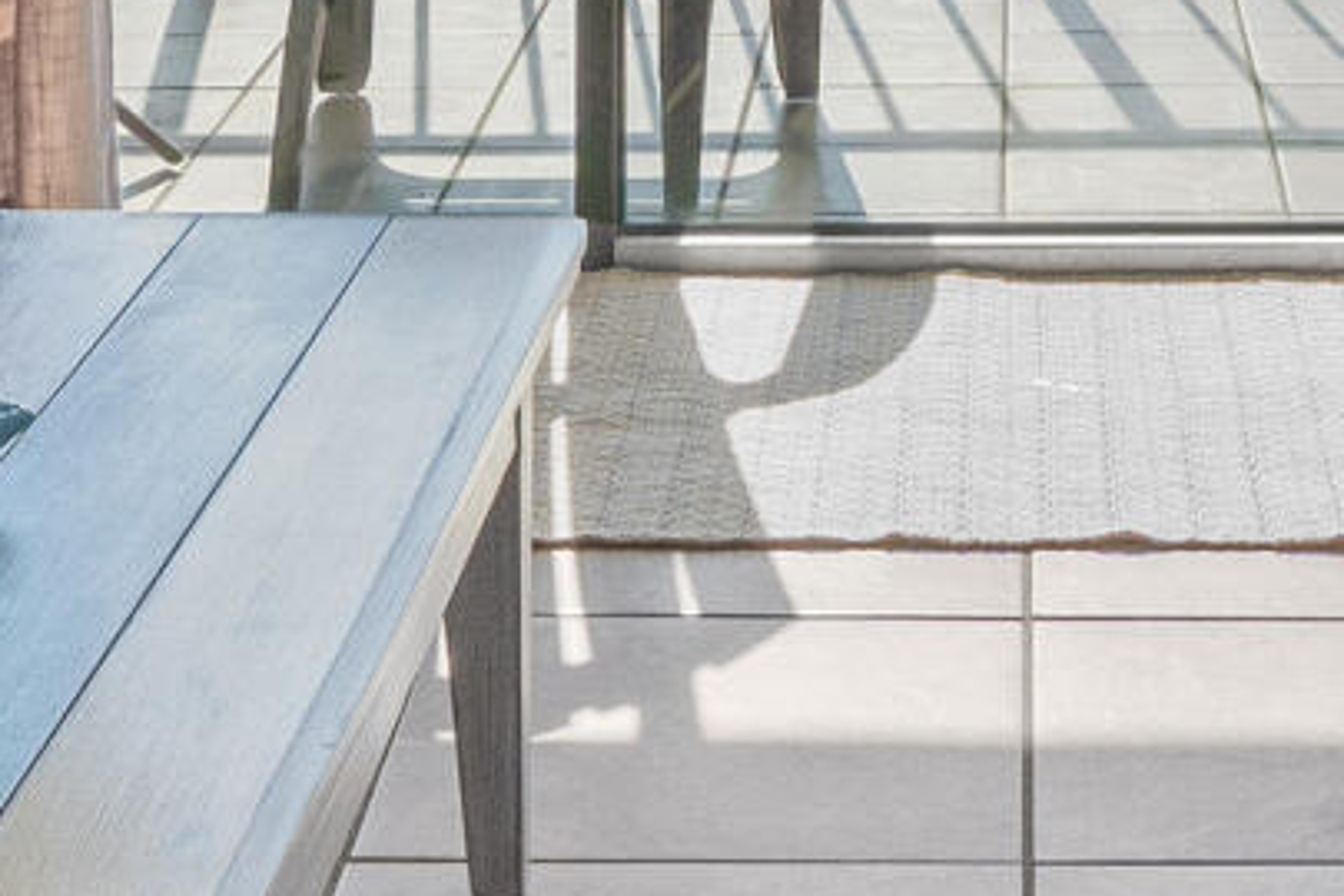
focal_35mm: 111
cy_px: -949
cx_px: 1012
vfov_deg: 11.1
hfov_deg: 18.3
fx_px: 4144
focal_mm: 10
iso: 400
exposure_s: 1/50
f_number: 9
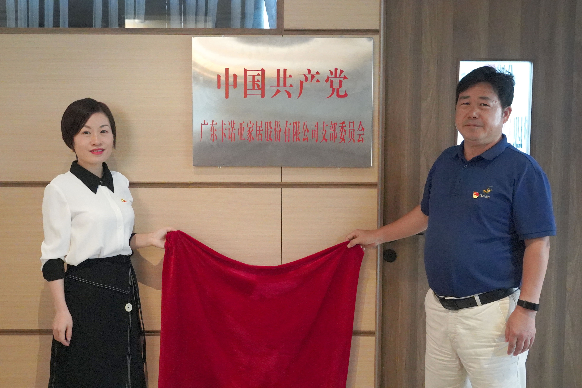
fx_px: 679
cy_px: 194
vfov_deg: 31.9
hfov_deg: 46.4
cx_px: 291
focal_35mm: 42
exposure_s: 1/100
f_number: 4
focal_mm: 28
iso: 12800
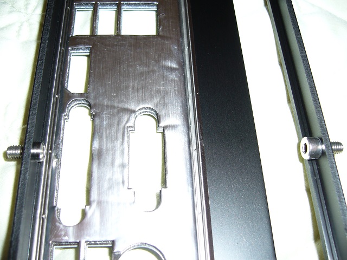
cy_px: 130
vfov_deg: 40.7
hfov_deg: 52.6
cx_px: 174
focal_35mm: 35
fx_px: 351
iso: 80
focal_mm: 5.8
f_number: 2.8
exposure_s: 1/30
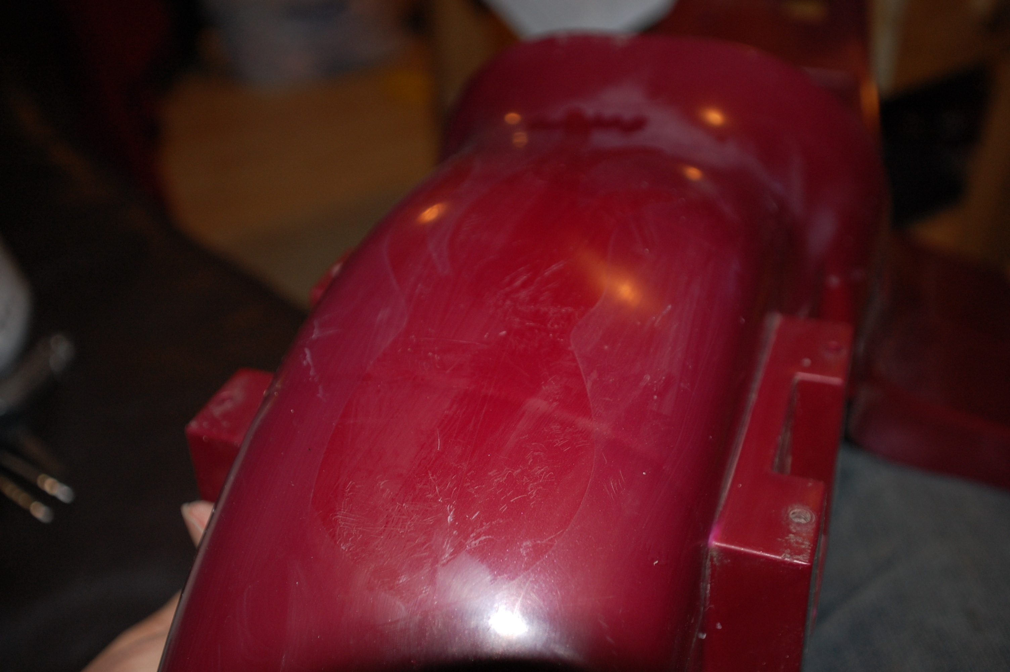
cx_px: 505
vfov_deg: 34.1
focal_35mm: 39
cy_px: 336
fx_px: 1093
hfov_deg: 49.6
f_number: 3.3
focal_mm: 26
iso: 400
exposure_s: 1/60
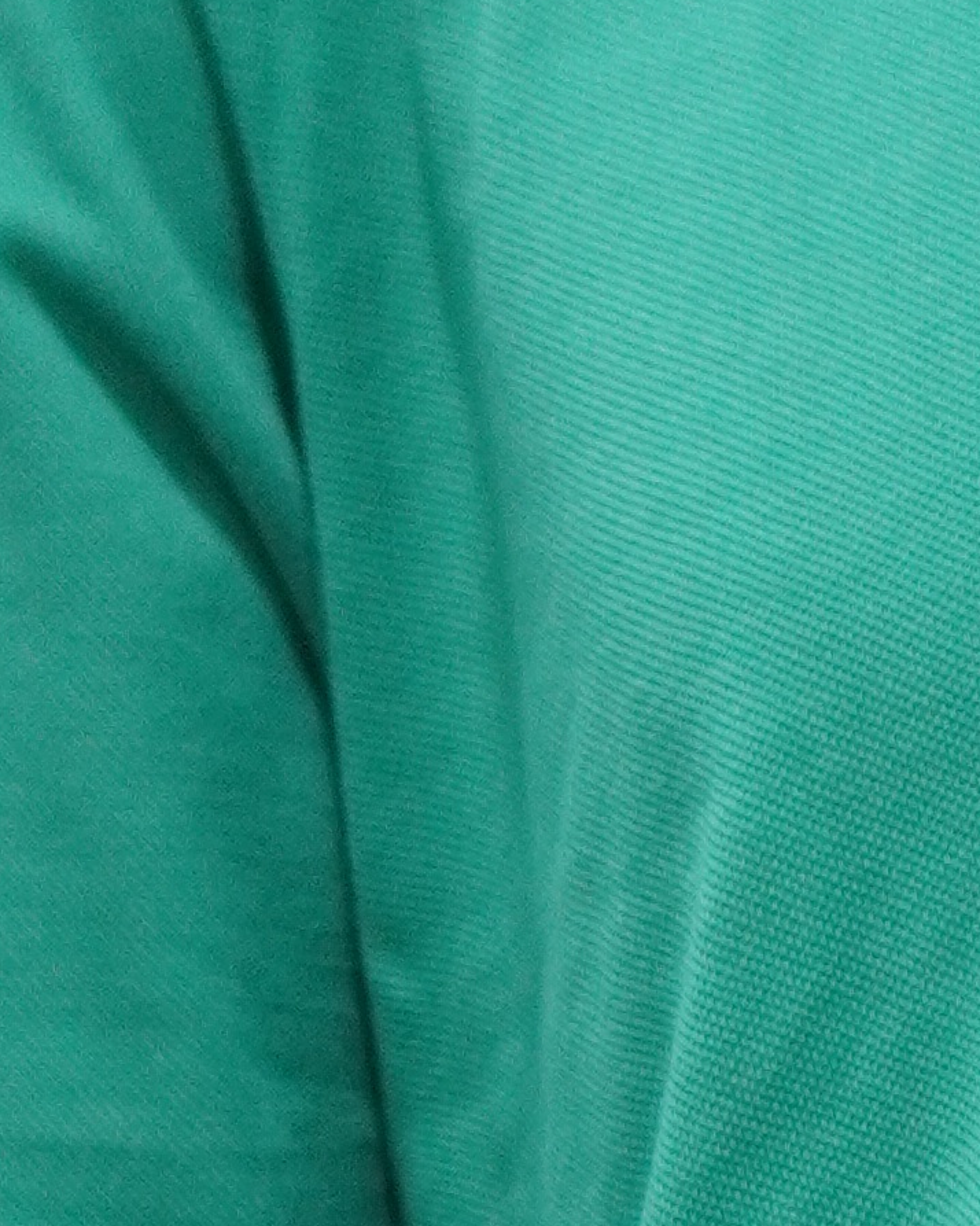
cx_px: 2107
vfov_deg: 5.8
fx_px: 12010
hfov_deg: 4.6
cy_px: 2080
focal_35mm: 331
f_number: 1.8
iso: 800
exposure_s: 1/125
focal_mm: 35
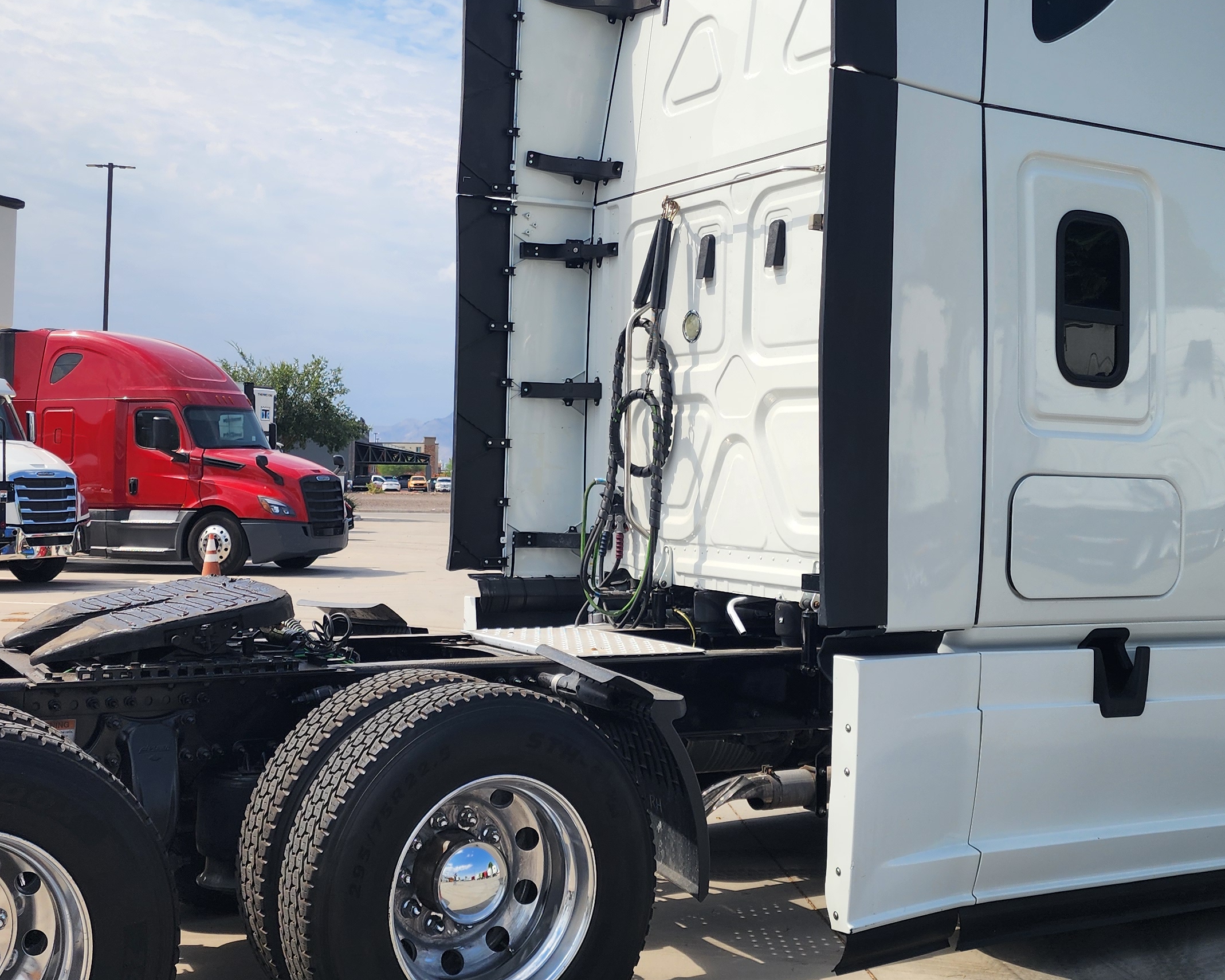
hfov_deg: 43.8
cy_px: 414
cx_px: 582
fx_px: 1523
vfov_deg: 35.6
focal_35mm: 42
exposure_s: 1/1517
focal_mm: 6.4
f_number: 1.8
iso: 12
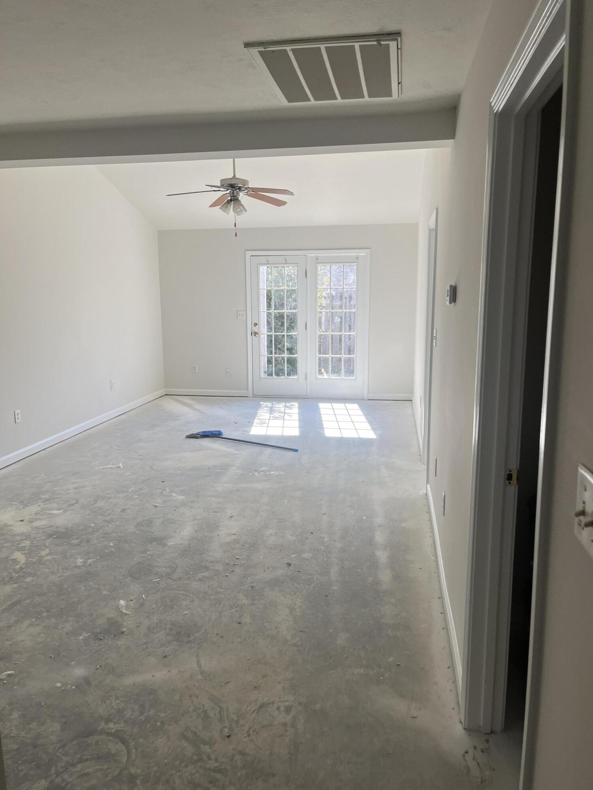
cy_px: 395
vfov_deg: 67.3
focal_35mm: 26
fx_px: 594
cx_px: 296
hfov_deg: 53.1
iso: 40
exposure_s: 1/245
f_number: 1.6
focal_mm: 5.1
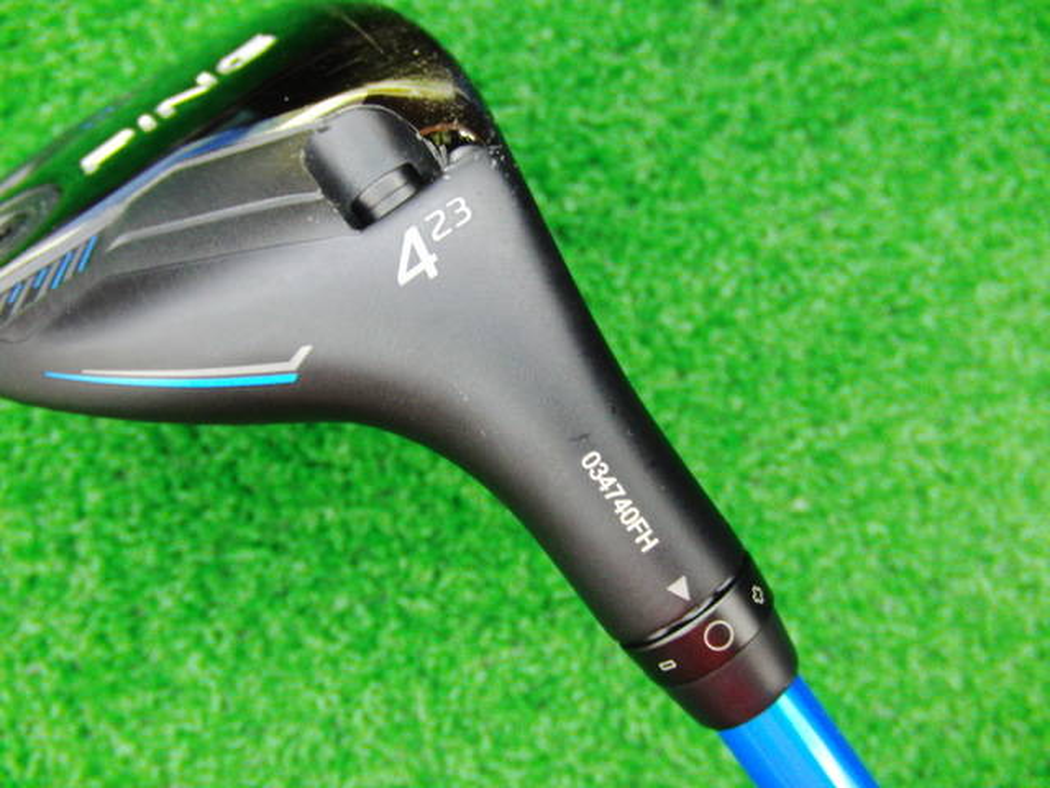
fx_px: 1122
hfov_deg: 50.1
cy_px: 394
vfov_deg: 38.7
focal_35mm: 37
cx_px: 525
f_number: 3.6
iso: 400
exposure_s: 1/15
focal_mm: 6.42
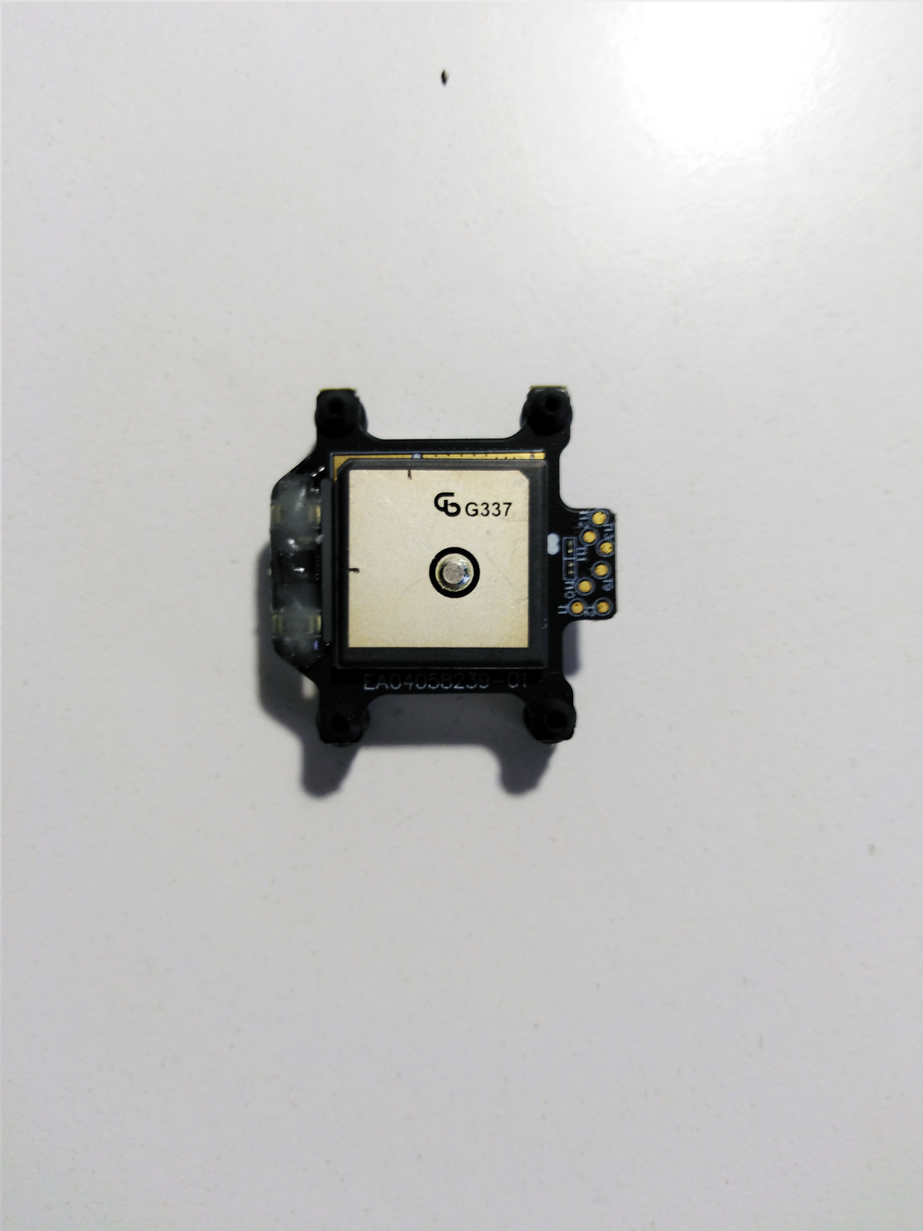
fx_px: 924
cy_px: 616
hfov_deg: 53.1
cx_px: 462
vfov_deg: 67.3
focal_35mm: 26
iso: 110
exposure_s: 1/100
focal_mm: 3.46
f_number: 2.2
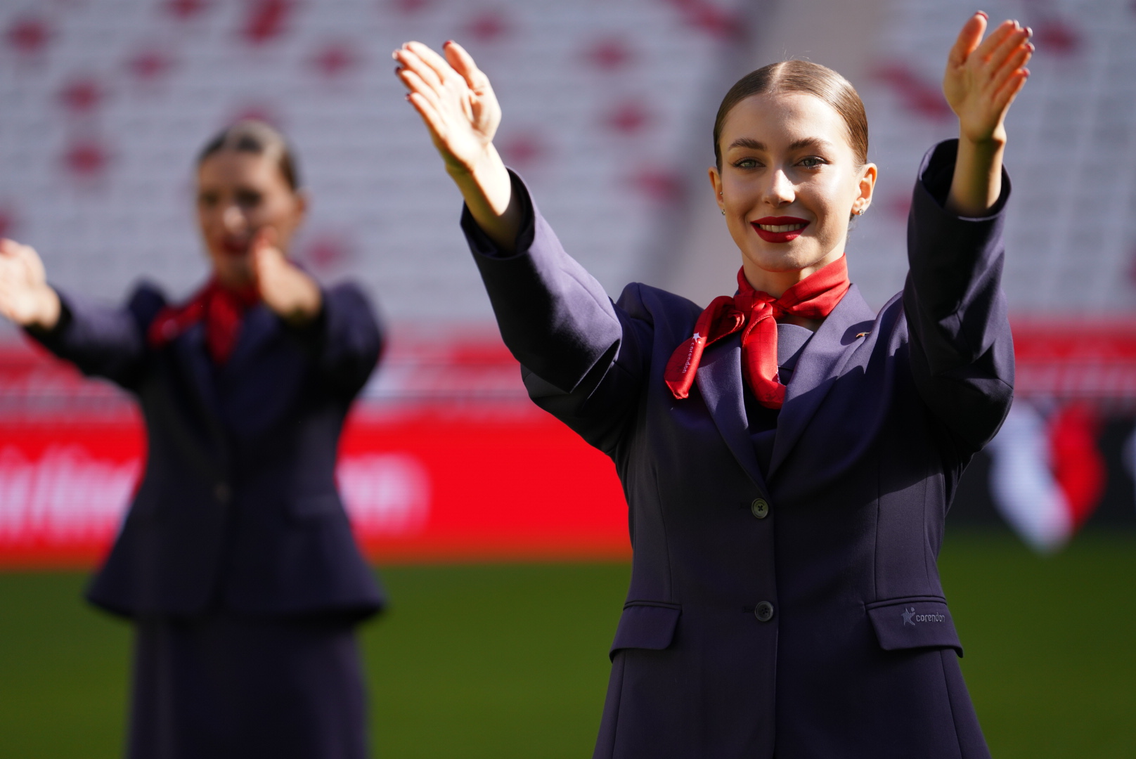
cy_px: 380
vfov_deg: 6.9
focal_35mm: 200
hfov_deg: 10.3
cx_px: 568
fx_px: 6315
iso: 500
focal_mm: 200
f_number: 2.8
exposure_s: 1/3200
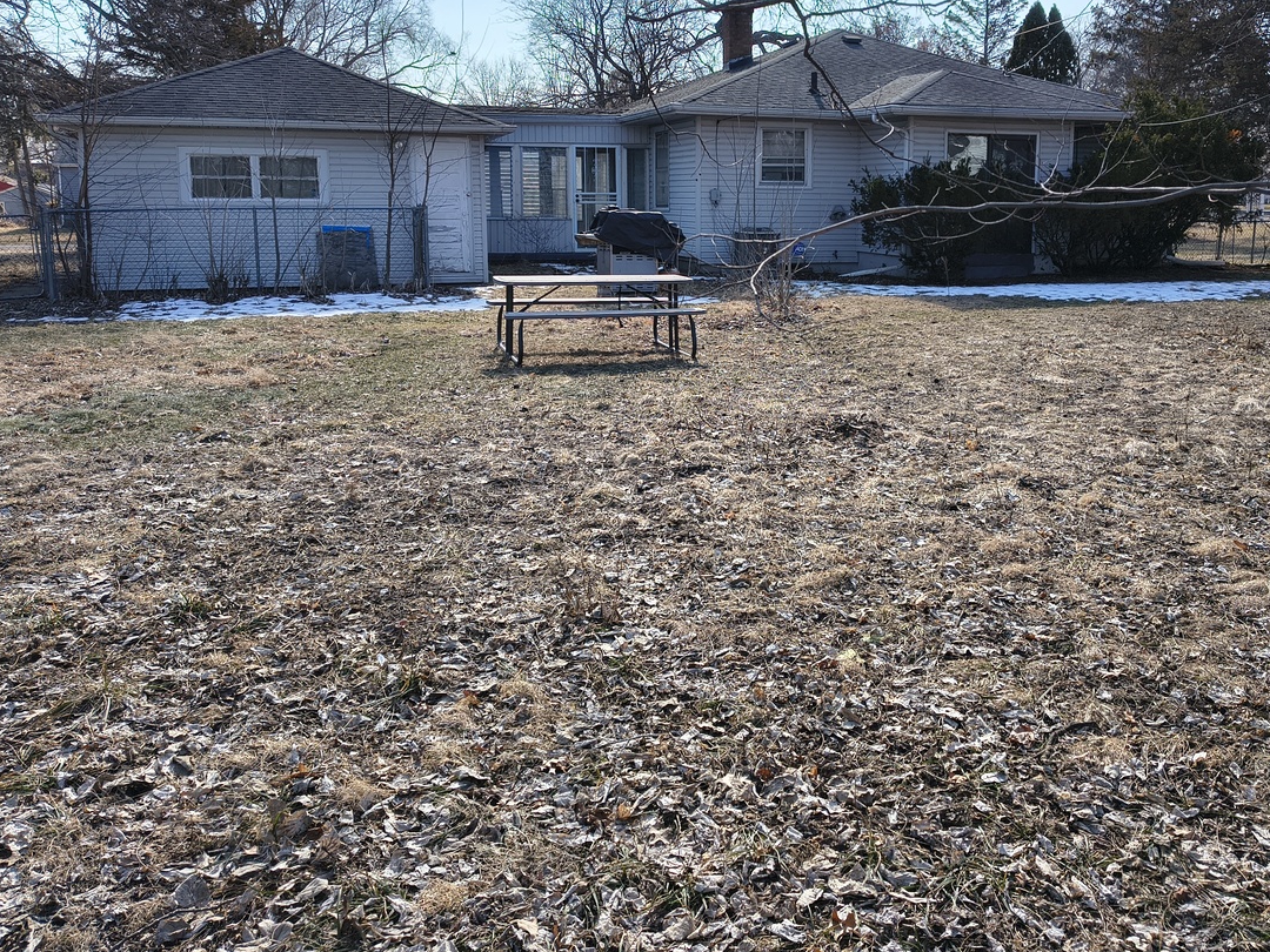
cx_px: 729
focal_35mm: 32
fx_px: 1174
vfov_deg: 43.9
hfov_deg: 56.6
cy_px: 367
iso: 102
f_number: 1.8
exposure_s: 1/1843
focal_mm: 5.56
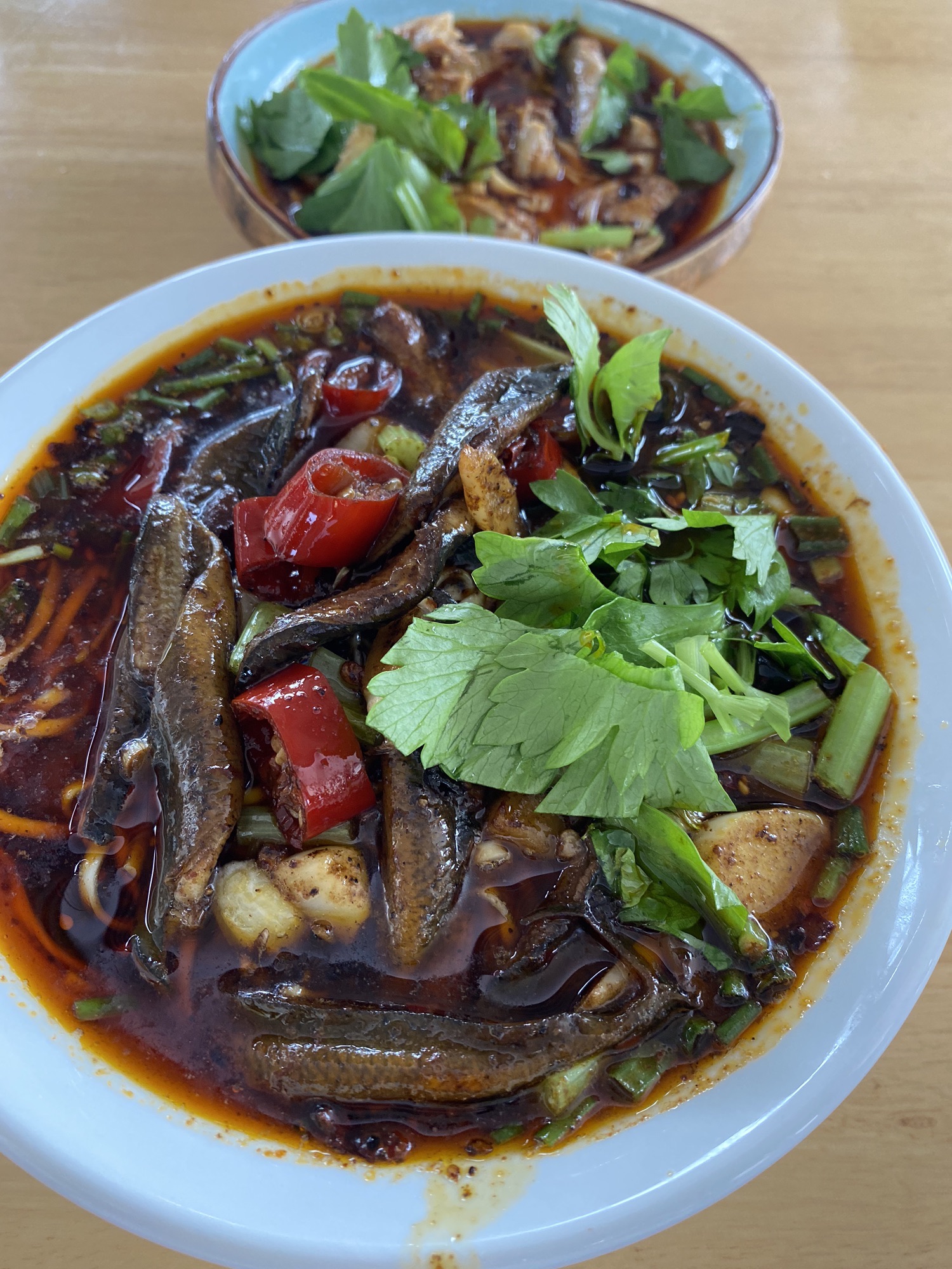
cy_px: 634
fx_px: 953
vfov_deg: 67.3
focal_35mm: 26
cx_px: 476
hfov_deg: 53.1
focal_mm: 4.25
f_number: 1.8
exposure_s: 1/119
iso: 125
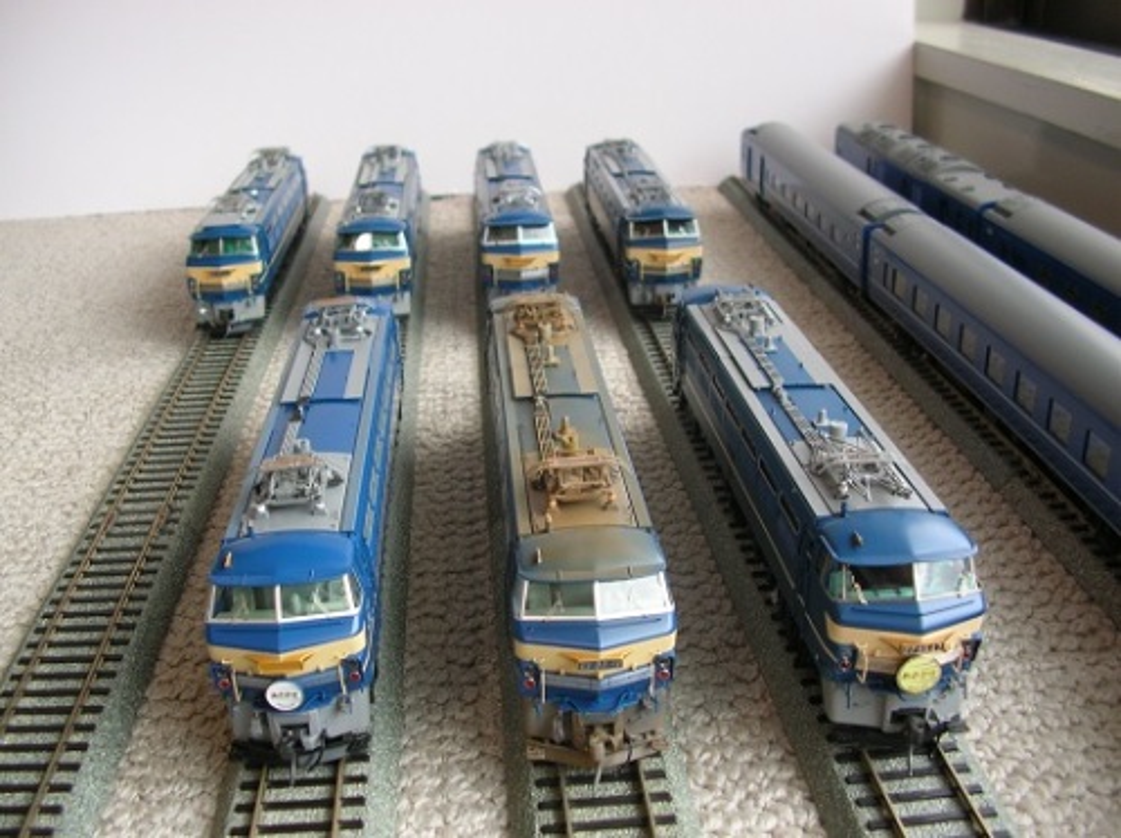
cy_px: 419
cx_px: 560
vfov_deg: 40.6
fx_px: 1132
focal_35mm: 35
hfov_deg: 52.7
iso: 50
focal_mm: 5.8
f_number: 2.8
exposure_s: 1/19.4
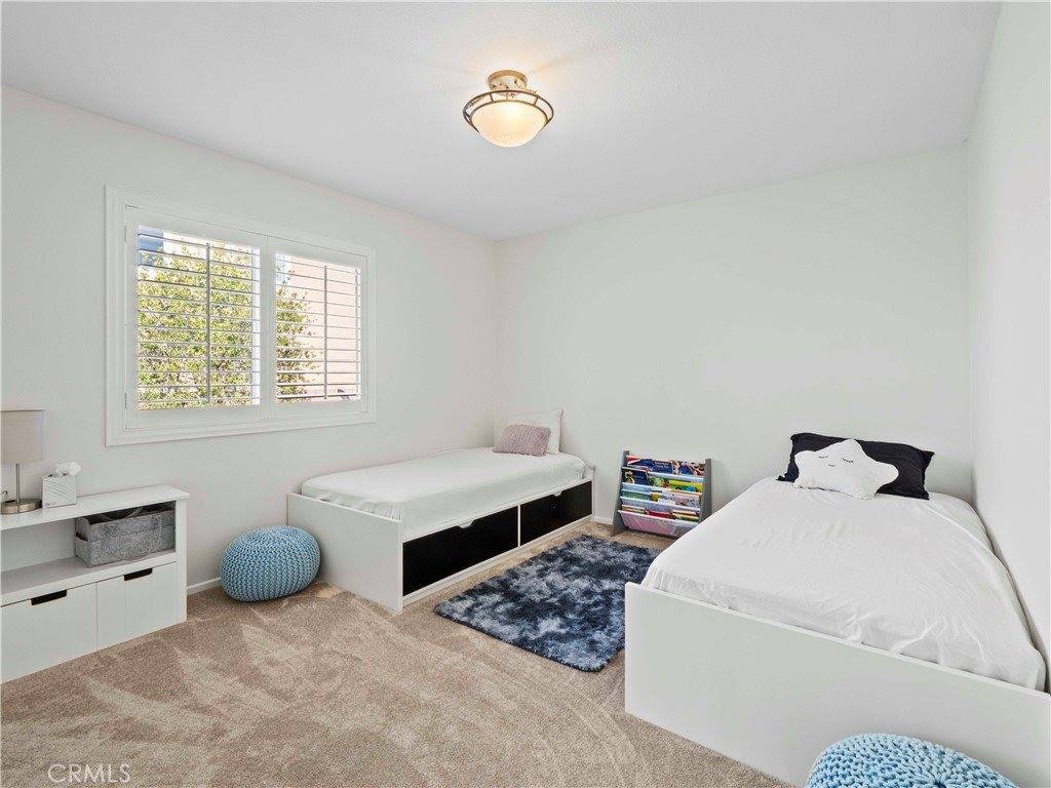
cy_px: 394
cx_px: 526
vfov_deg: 78.1
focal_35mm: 16
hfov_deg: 94.5
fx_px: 486
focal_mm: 8
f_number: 9
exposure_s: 1/4
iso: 200
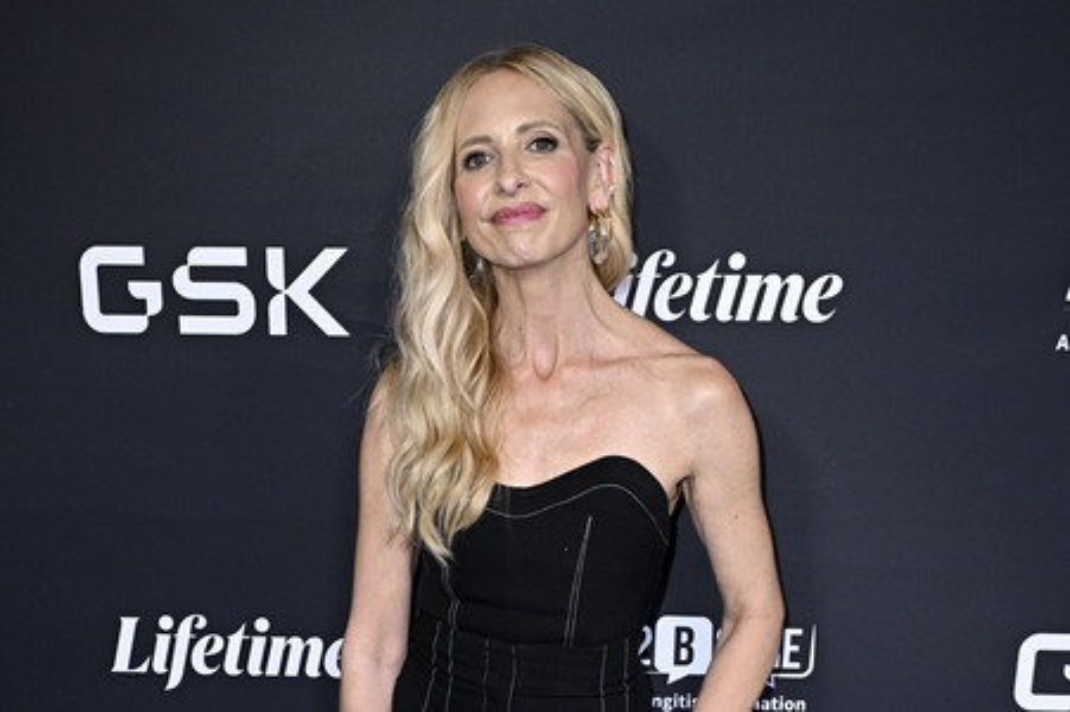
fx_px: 980
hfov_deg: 57.3
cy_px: 356
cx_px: 535
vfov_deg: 39.9
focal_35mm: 33
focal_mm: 33
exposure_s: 1/200
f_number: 5.6
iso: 2000
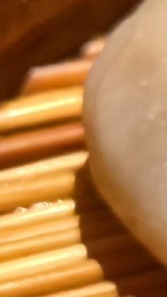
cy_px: 93
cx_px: 950
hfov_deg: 4.5
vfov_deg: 10.3
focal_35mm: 210
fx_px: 1656
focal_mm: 5.75
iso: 200
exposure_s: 1/100
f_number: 2.8
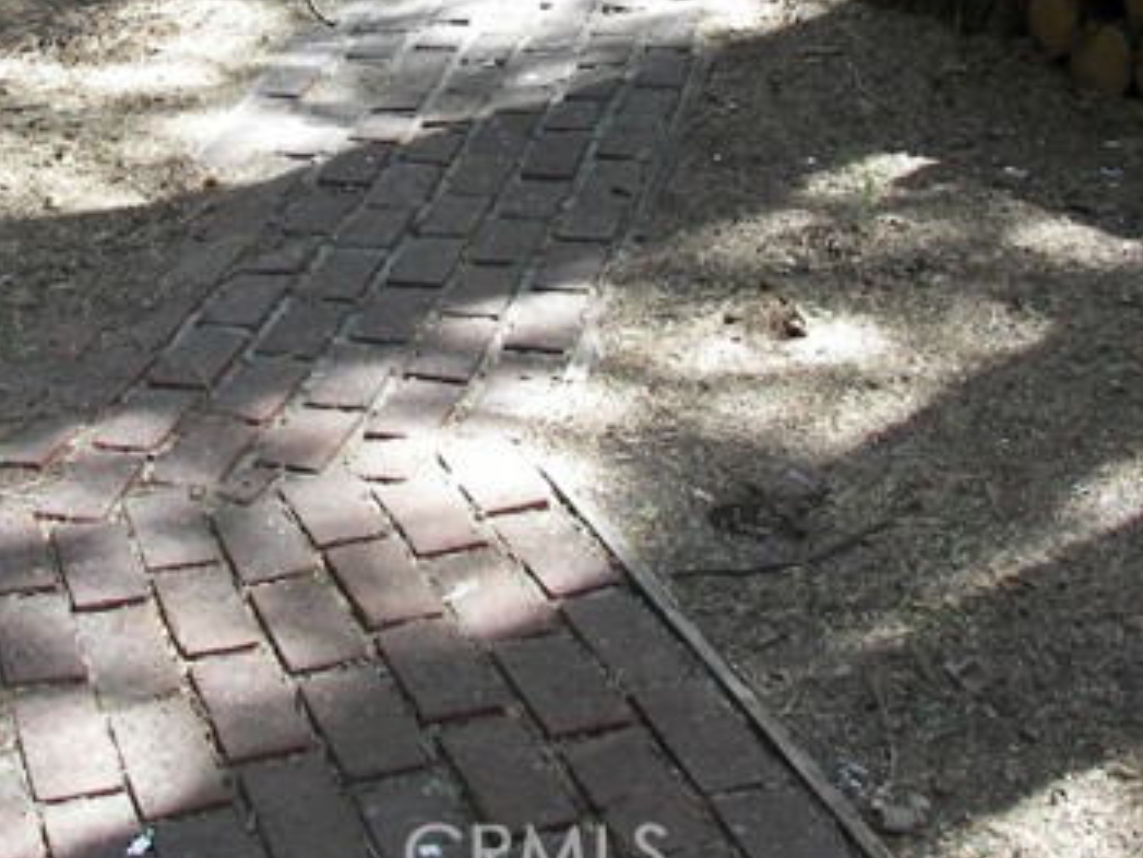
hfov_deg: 28.9
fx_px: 2180
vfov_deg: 21.8
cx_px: 285
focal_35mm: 66
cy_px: 115
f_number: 2.8
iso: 50
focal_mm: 6
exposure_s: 1/125
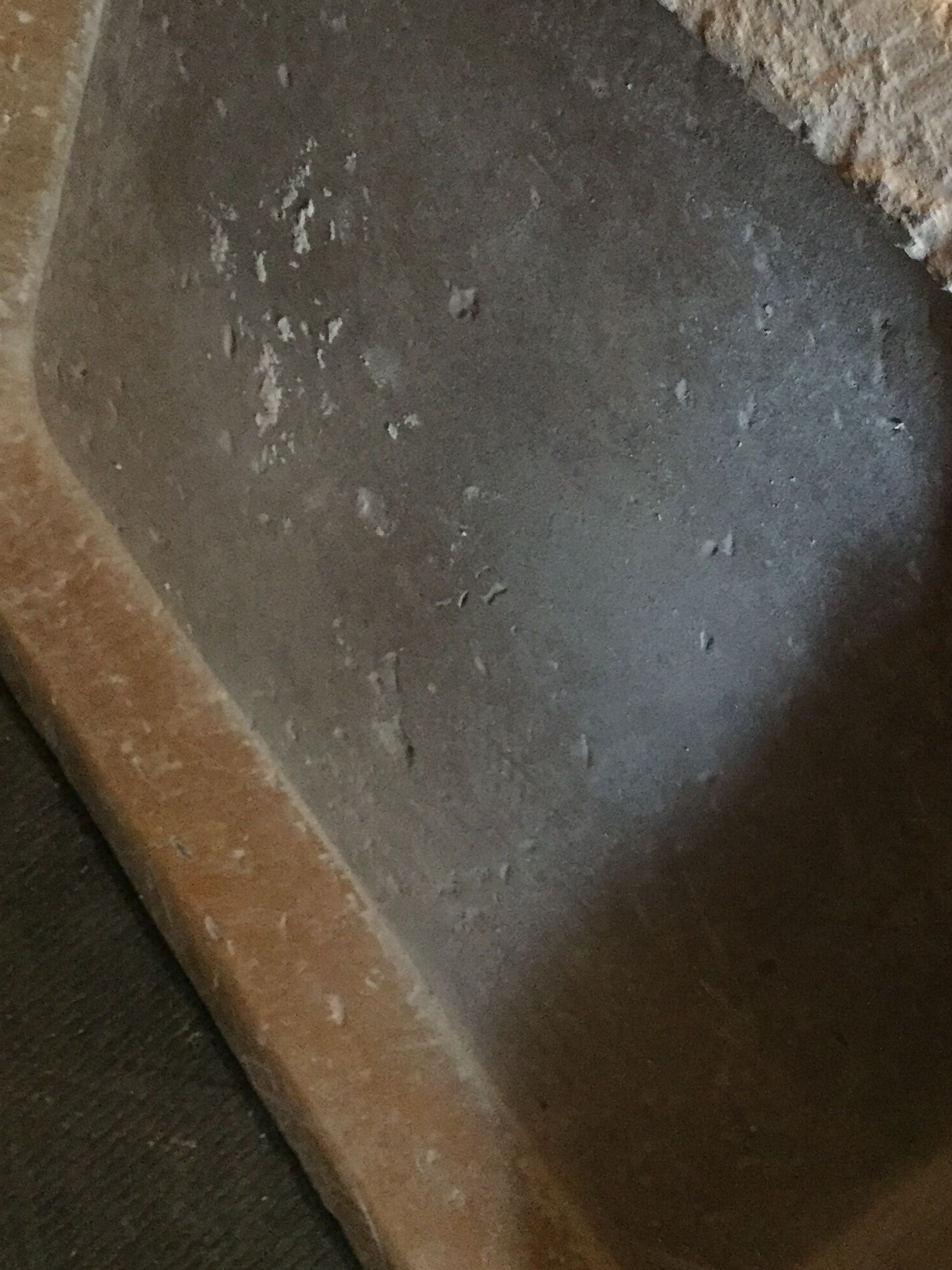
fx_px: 1760
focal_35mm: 48
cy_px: 517
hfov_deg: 30.1
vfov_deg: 39.5
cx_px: 605
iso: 400
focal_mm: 4.15
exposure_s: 1/17
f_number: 2.2
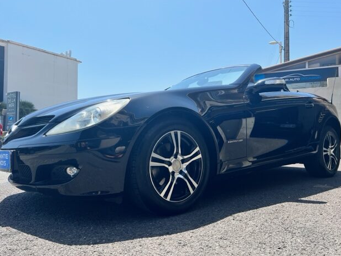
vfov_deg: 51.4
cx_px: 168
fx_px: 266
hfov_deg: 65.3
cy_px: 126
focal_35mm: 27
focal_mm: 5.7
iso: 50
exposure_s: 1/4444
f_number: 1.5
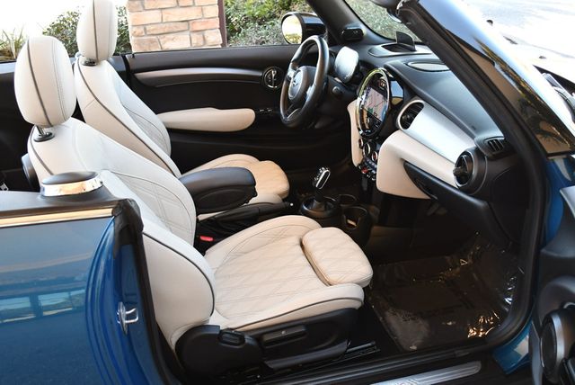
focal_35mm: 36
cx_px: 288
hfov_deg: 53.1
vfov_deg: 36.9
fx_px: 576
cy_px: 192
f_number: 3.5
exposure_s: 1/250
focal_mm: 18
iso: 560
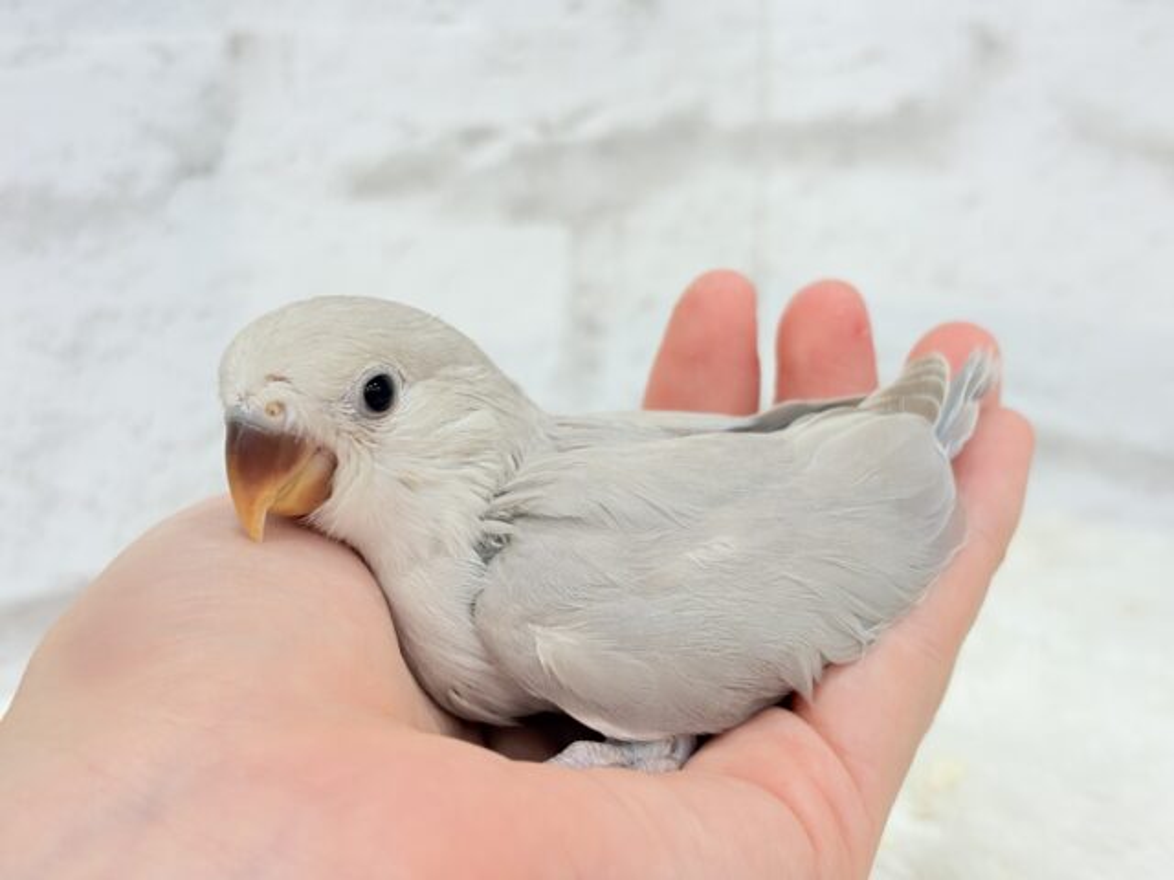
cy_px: 440
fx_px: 1764
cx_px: 587
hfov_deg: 36.8
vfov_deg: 28.0
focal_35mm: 52
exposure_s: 1/50
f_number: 1.6
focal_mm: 5.96
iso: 40
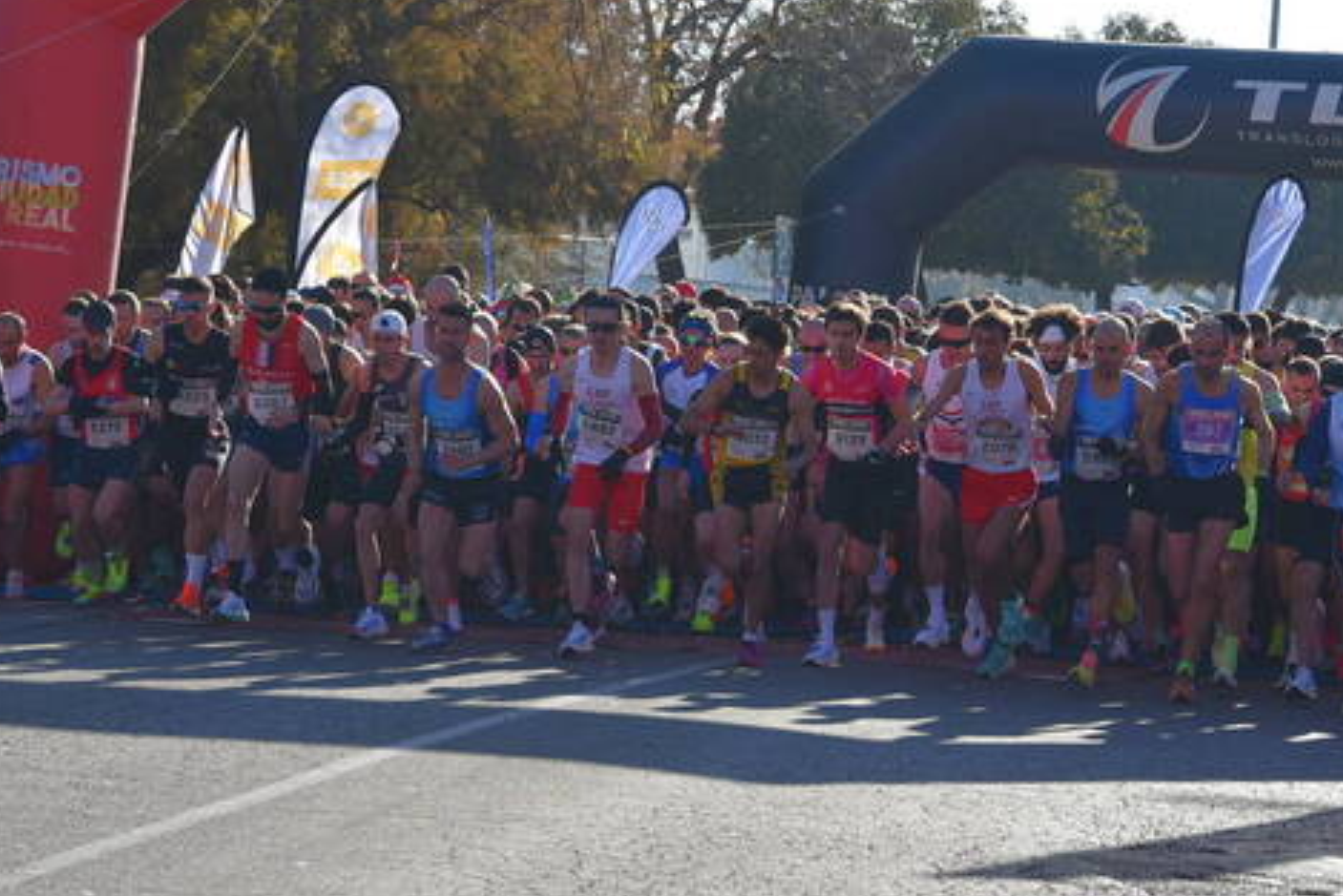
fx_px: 6045
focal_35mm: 162
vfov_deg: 8.5
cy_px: 399
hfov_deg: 12.7
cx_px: 480
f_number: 9
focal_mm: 116
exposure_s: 1/320
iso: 400
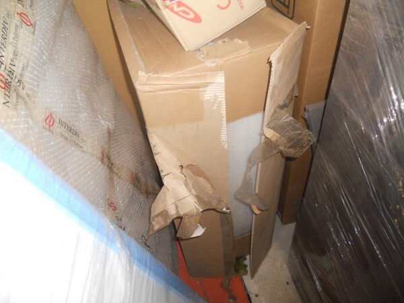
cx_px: 202
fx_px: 315
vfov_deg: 51.4
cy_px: 152
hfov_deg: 65.3
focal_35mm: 27
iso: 200
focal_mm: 4.9
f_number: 3.2
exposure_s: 1/25
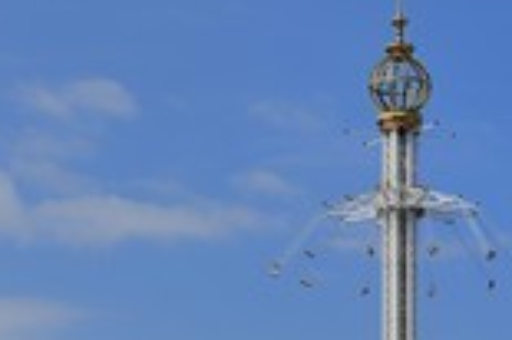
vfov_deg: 7.1
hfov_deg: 10.8
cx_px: 149
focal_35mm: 190
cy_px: 446
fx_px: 2699
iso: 200
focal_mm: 70
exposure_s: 1/500
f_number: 13
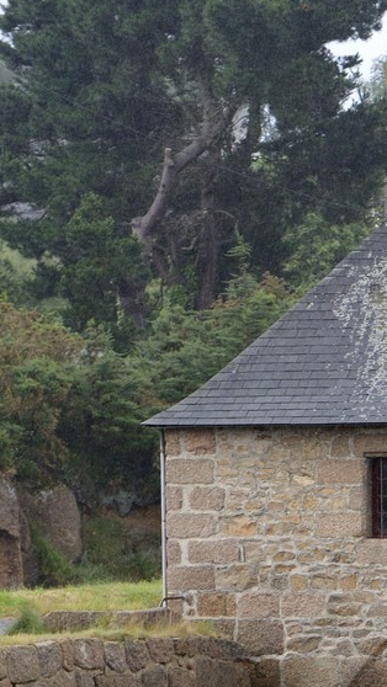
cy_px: 874
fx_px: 6675
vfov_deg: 5.9
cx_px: 632
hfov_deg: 3.3
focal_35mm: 366
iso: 200
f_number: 7.1
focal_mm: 122
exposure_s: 1/250
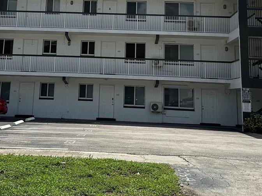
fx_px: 431
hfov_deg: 33.6
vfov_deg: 24.7
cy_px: 9
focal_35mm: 57
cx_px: 100
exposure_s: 1/10753
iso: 80
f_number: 1.78
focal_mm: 6.86
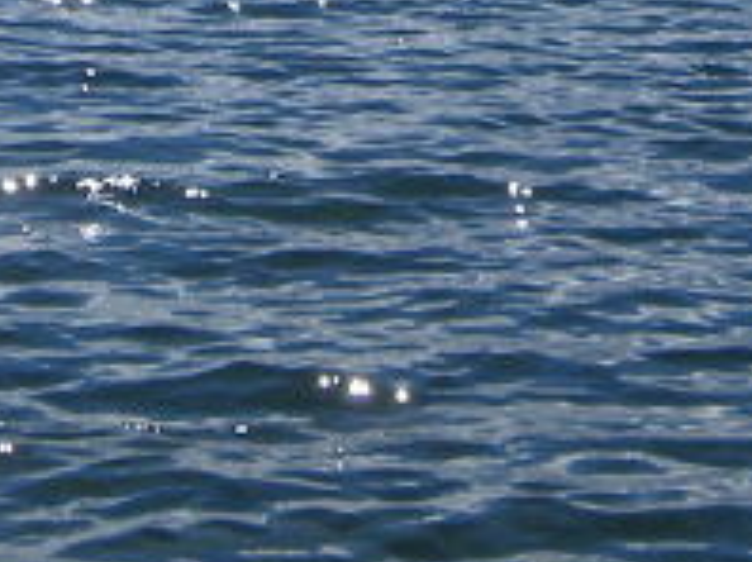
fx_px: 4383
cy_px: -721
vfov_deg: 7.0
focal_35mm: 202
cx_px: 201
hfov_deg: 9.8
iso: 64
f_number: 8
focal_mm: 6.9
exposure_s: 1/160
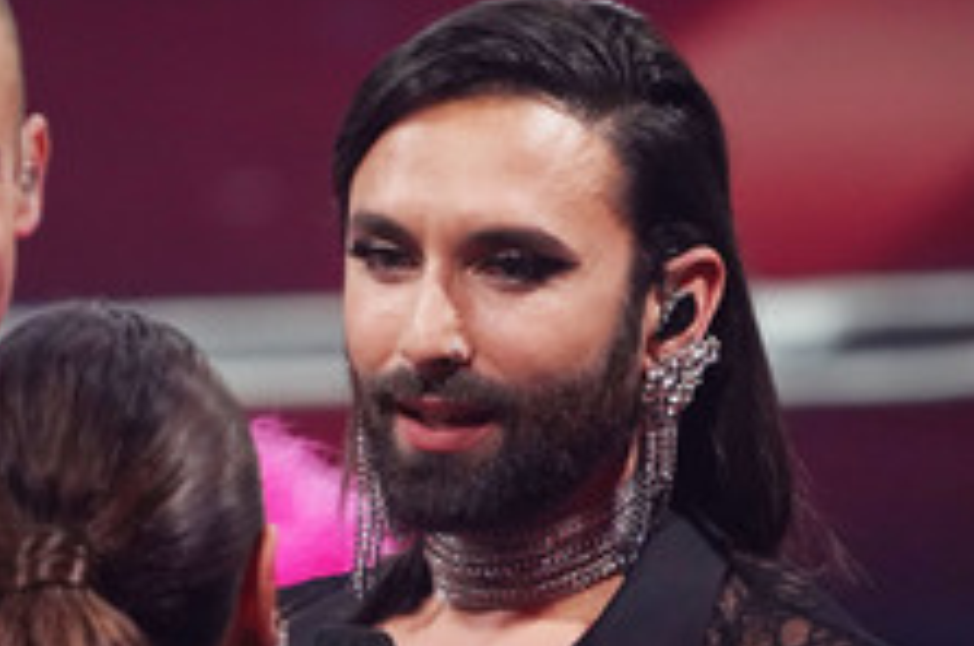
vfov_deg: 1.1
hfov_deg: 1.7
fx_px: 32798
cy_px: 445
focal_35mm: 1214
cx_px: 229
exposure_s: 1/160
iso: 4000
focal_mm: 600
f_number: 6.3
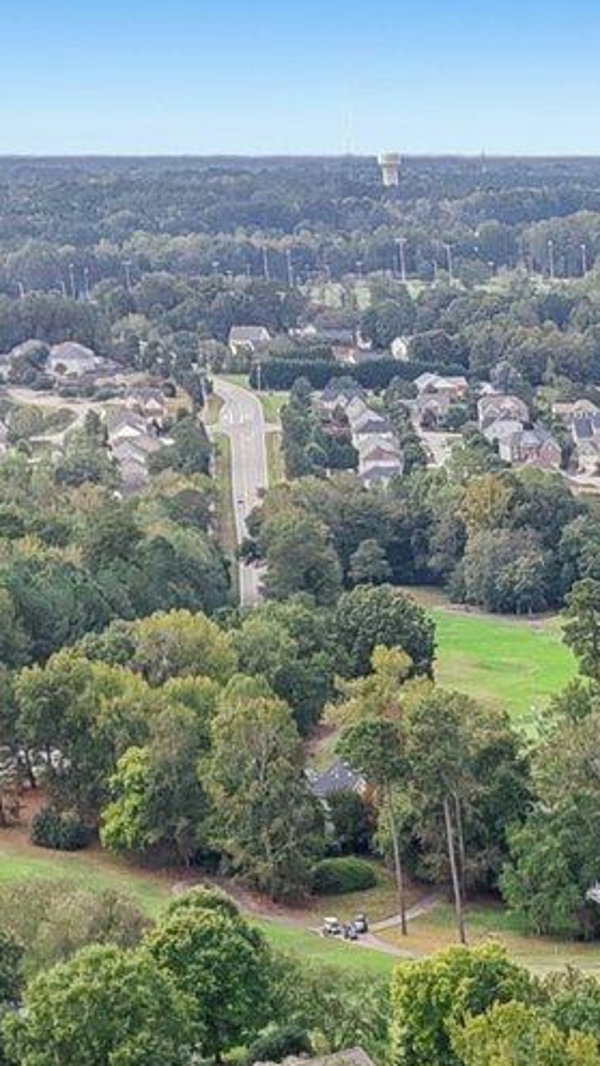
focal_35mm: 108
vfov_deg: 18.1
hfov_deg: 10.6
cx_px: 1028
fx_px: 3055
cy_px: 1504
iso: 310
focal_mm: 8.7
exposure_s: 1/2000
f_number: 1.8
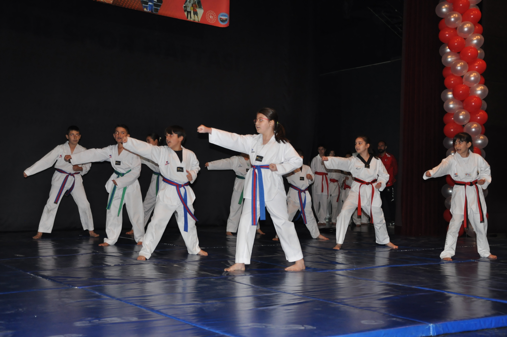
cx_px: 254
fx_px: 633
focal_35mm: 45
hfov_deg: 43.7
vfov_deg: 29.8
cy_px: 168
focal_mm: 30
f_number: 4
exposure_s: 1/60
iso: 800
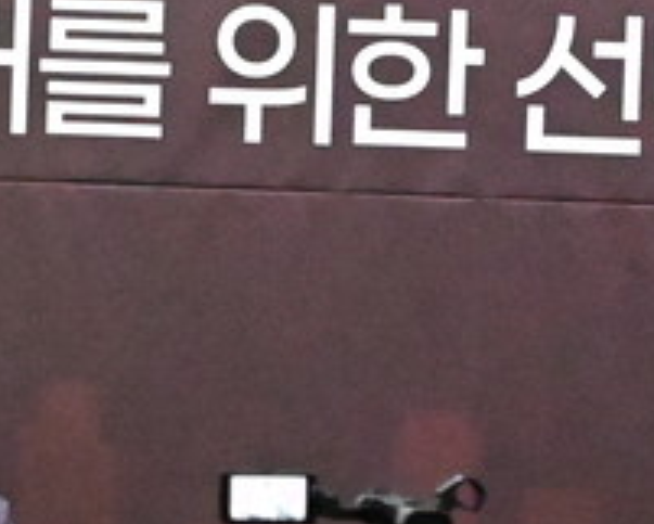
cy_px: 547
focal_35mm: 418
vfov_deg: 3.7
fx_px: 8095
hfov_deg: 4.6
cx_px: -33
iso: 25600
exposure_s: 1/1000
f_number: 4
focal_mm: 70
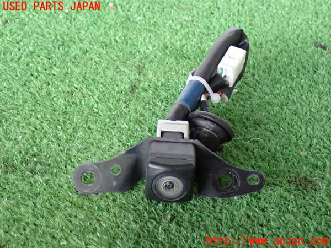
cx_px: 166
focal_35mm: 67
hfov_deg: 29.0
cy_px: 124
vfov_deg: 21.9
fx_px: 641
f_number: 3.8
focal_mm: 11.88
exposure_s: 1/30
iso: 800
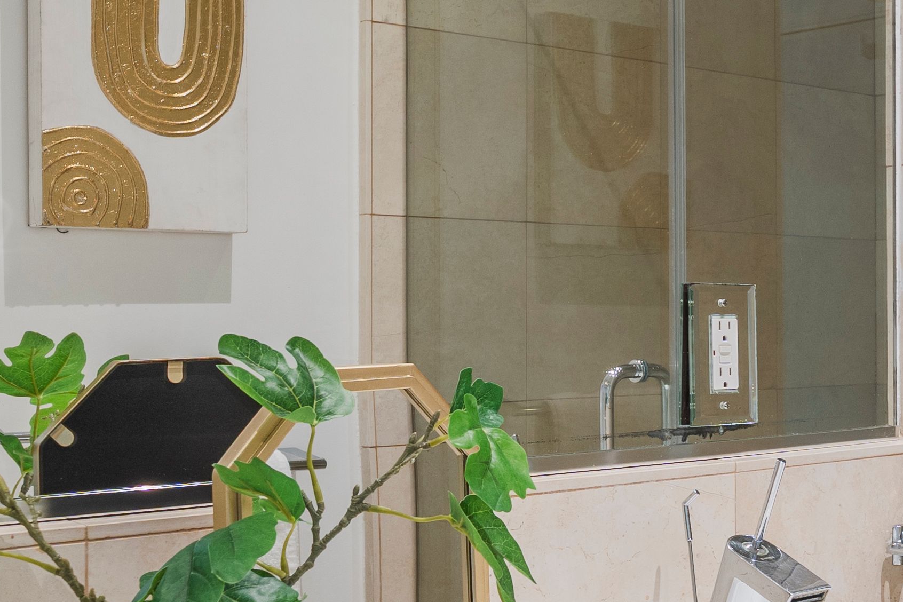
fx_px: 1455
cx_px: 704
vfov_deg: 23.3
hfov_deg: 33.6
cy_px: 359
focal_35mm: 58
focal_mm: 14
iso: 100
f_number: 7.1
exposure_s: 1/2.5
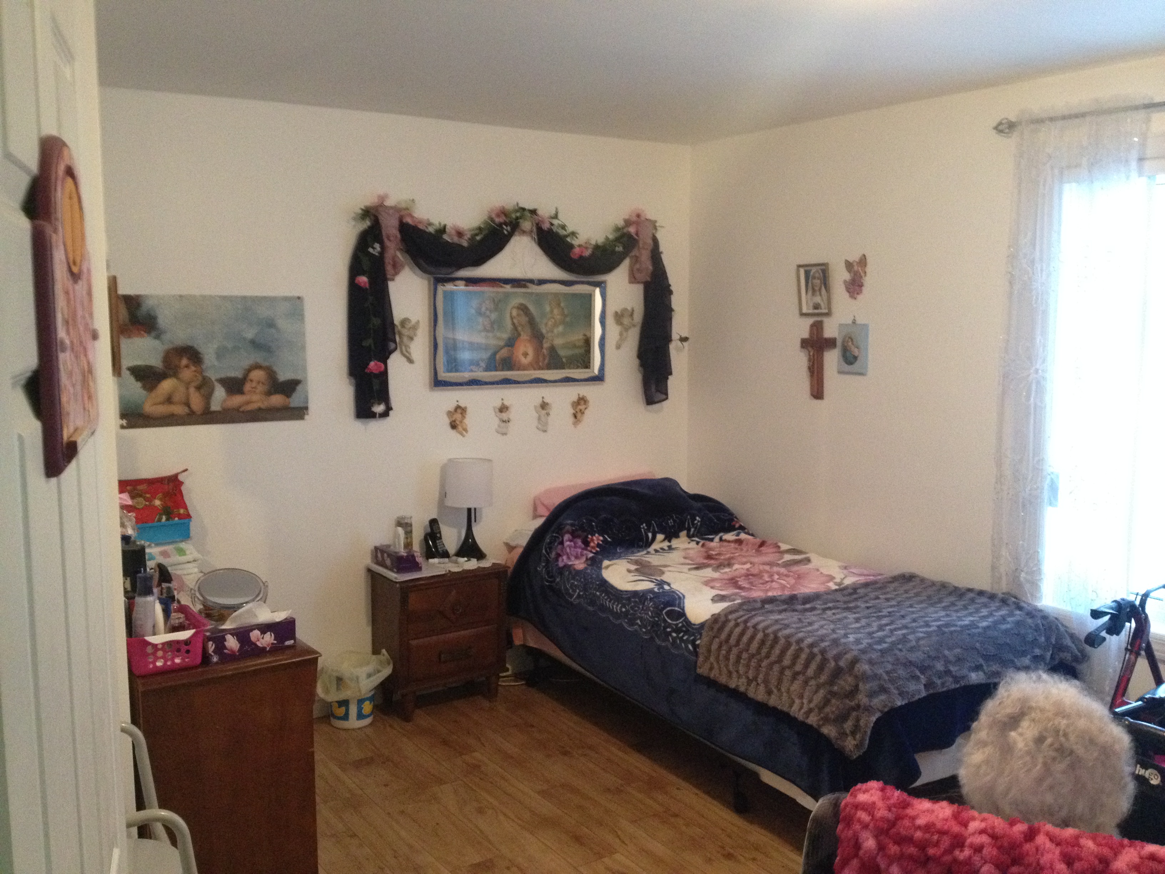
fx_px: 1178
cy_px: 437
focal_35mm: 35
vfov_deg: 40.7
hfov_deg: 52.6
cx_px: 582
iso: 400
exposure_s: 1/15
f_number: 2.4
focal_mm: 4.28
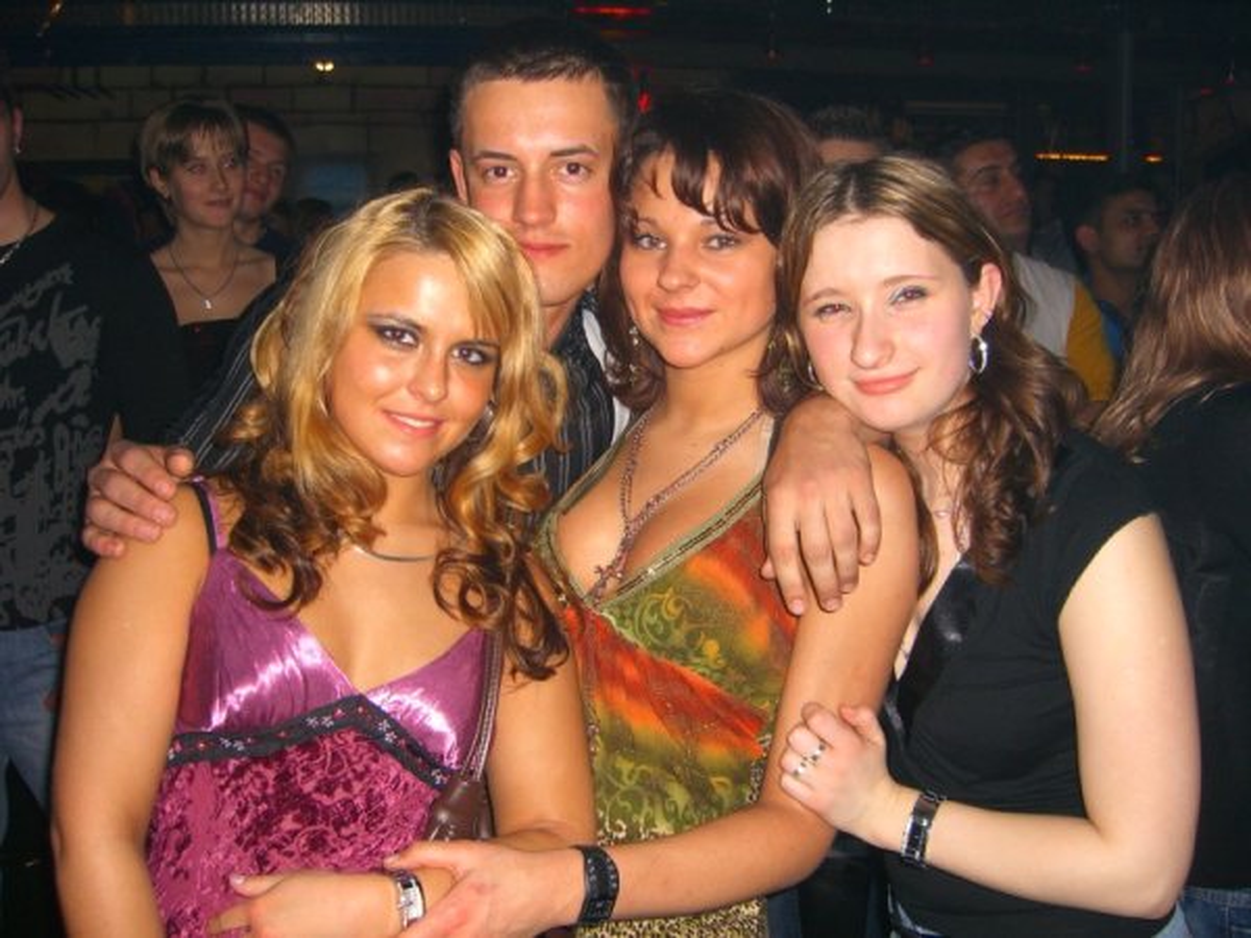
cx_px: 626
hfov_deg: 49.0
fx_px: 1373
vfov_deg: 37.7
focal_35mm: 38
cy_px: 469
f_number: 2.8
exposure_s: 1/60
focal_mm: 7.9
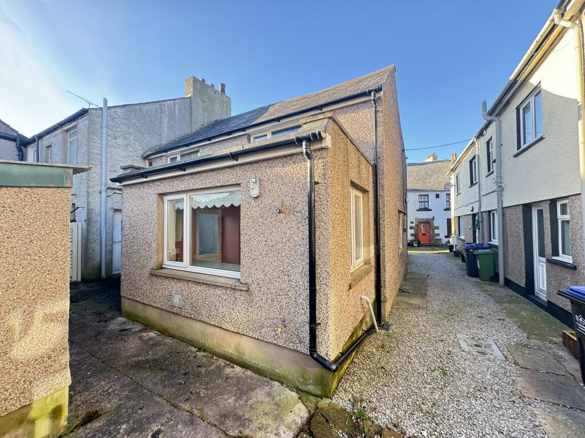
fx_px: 237
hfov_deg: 102.1
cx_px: 292
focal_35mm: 14
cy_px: 219
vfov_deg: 85.7
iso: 64
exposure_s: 1/99
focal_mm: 2.22
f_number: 2.2
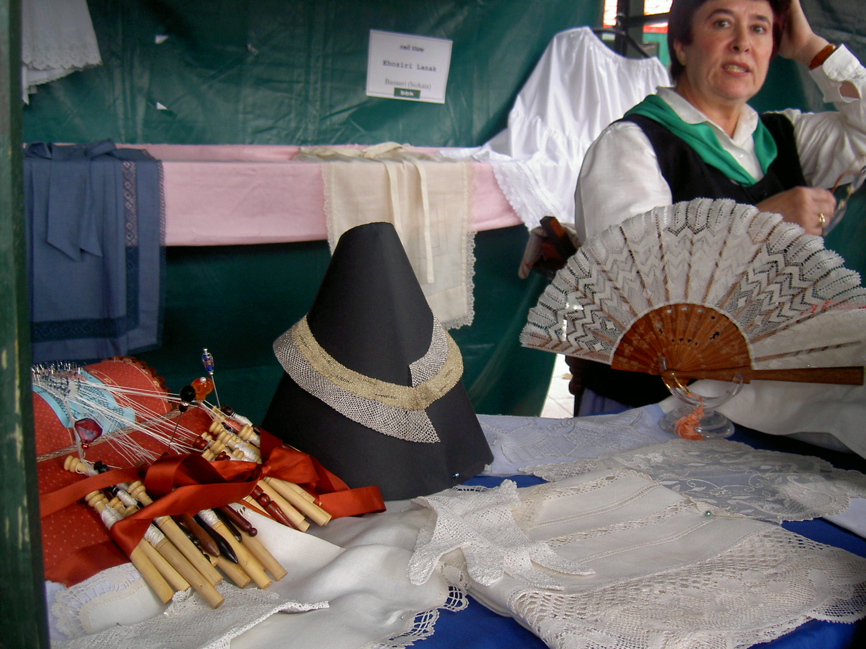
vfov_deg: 36.8
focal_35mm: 39
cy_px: 324
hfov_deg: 47.9
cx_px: 433
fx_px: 976
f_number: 2.8
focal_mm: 8
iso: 100
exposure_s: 1/59.5
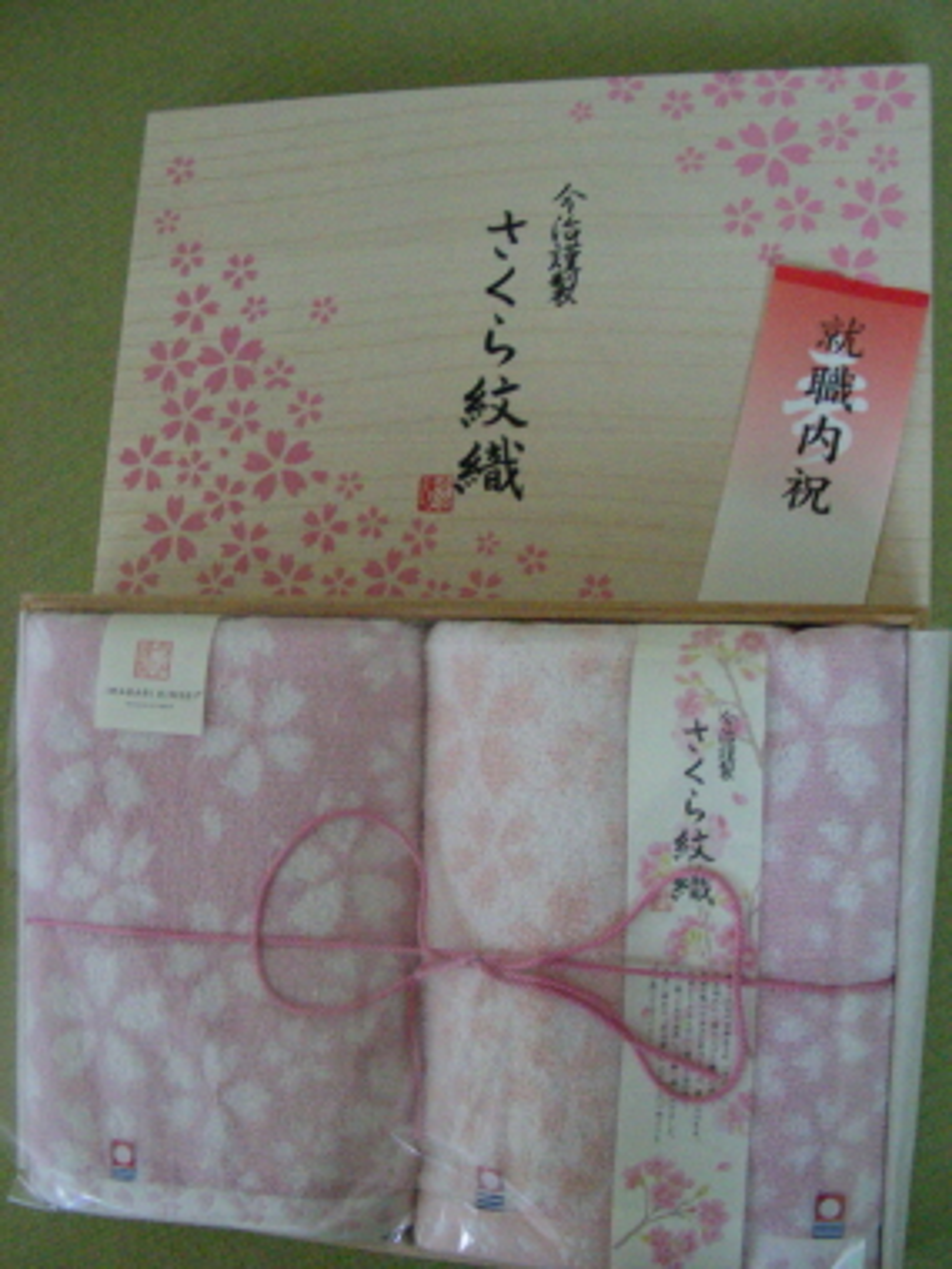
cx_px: 476
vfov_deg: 49.0
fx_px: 1393
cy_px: 634
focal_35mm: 38
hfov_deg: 37.7
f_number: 3.5
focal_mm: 6.3
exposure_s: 1/8
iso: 699
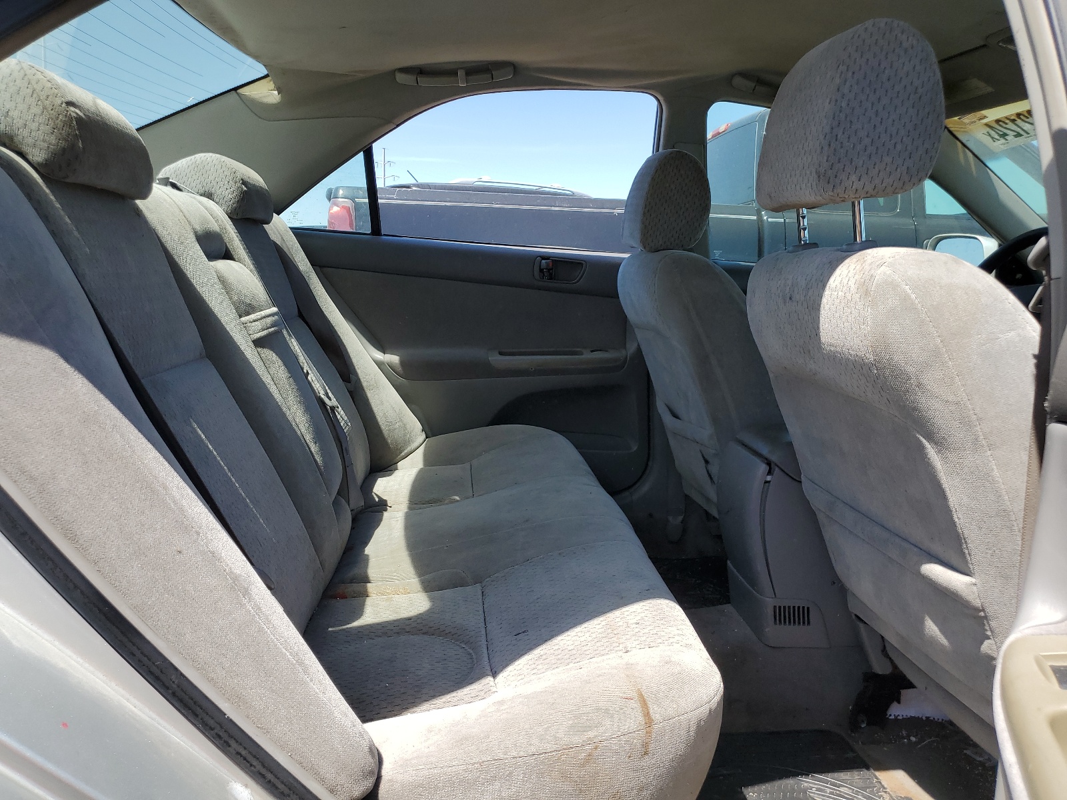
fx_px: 801
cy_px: 400
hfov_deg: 67.3
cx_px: 534
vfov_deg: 53.1
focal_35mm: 26
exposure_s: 1/1429
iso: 50
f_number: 1.5
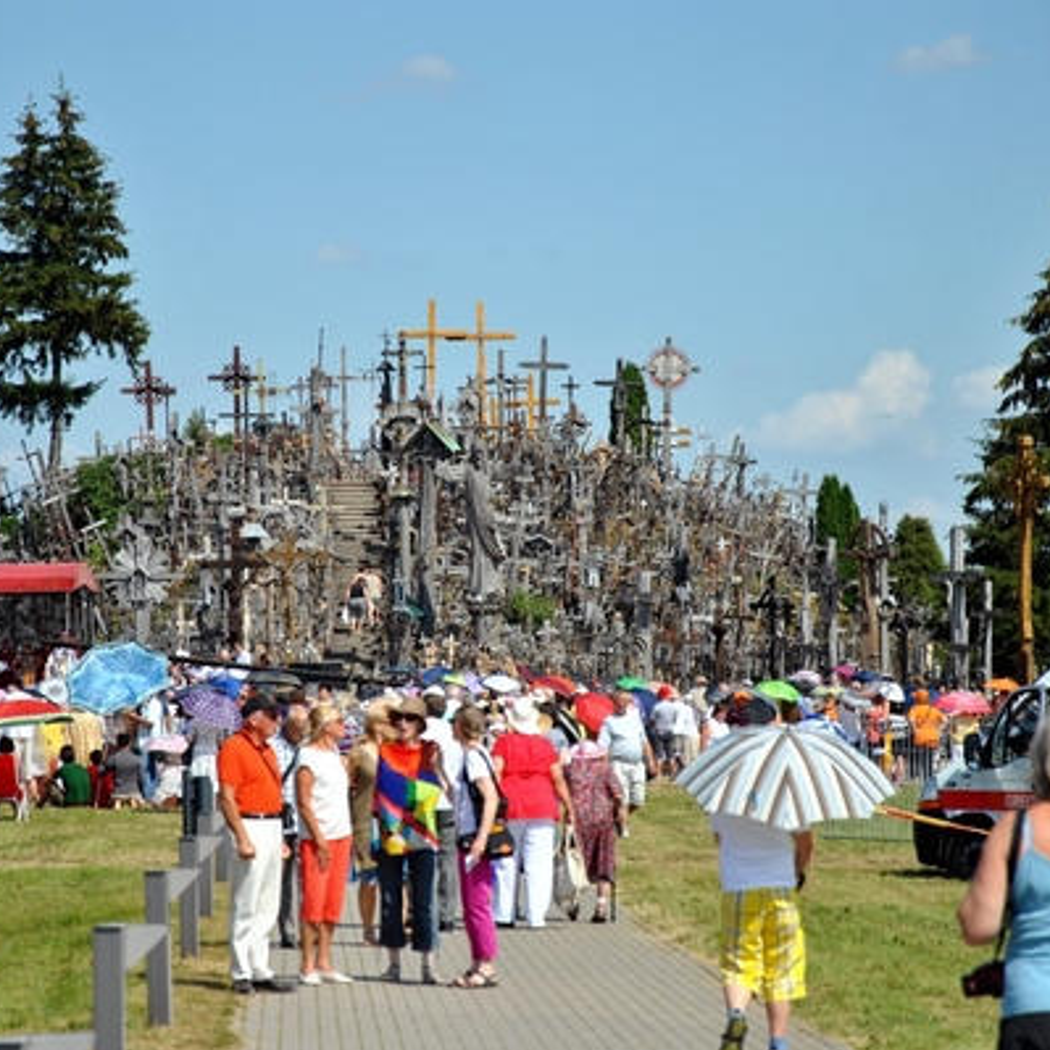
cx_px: 455
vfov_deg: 8.7
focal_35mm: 202
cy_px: 526
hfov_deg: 8.7
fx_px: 6920
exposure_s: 1/500
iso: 100
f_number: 5.6
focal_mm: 105
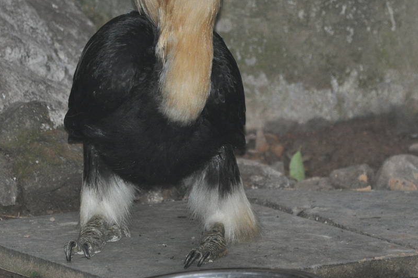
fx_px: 5719
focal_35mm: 493
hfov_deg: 4.2
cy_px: 34
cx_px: 230
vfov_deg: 2.8
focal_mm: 165
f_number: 5
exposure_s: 1/60
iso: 800
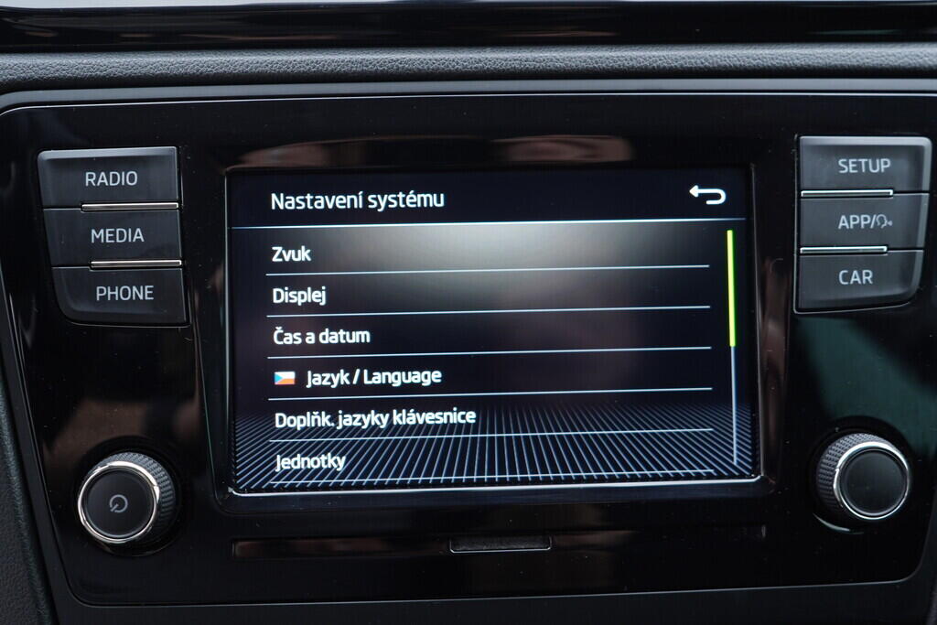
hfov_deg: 53.1
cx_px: 468
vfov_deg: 36.9
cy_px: 312
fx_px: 937
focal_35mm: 36
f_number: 2.8
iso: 320
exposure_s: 1/40
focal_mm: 24
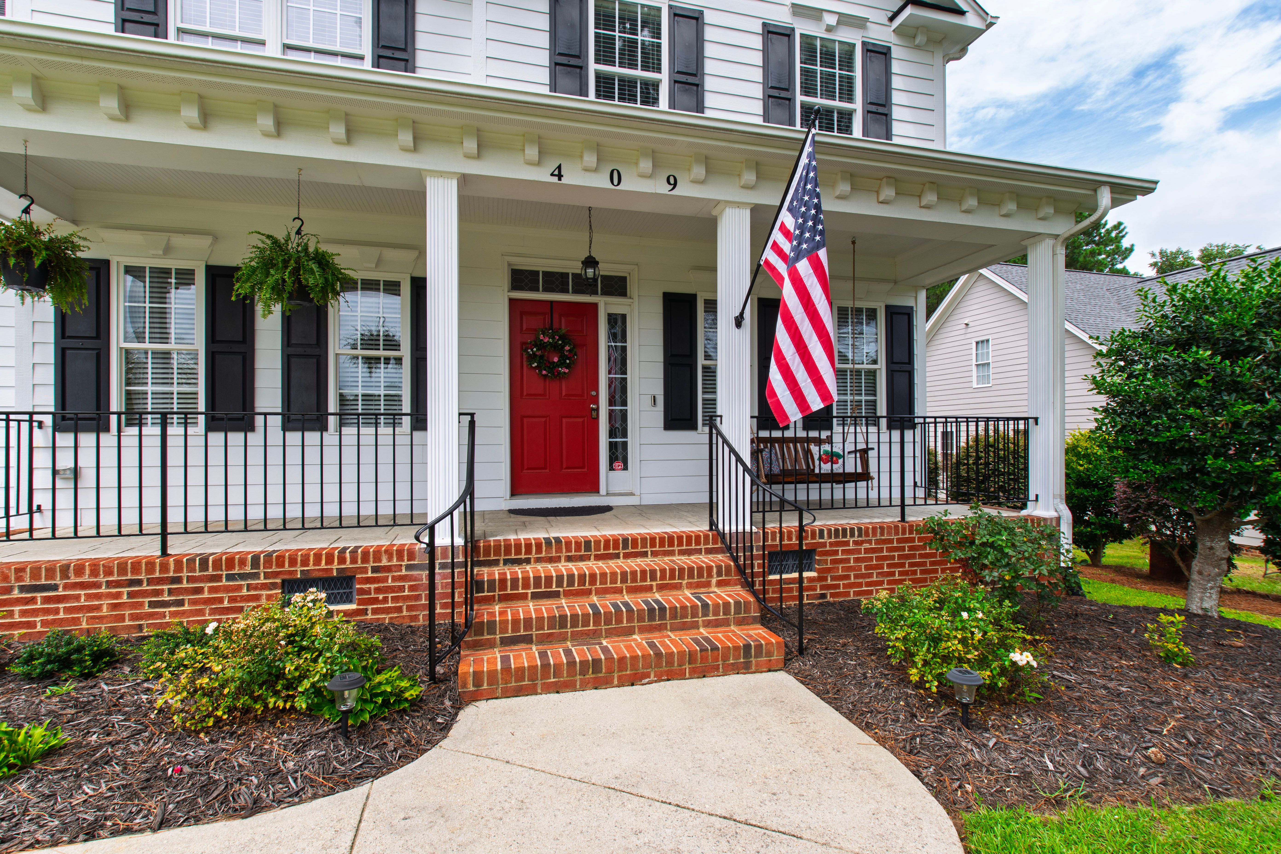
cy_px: 427
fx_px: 534
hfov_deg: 100.4
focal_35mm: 15
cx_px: 640
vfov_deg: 77.3
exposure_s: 1/100
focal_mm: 10
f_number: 8
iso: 100
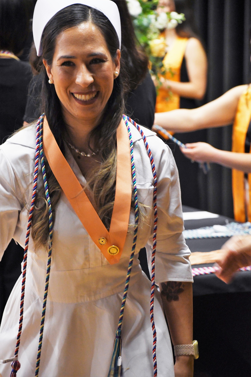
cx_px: 126
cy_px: 188
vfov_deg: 13.0
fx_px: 1647
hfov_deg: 8.7
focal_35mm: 158
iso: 2000
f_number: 6.3
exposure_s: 1/100
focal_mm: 105
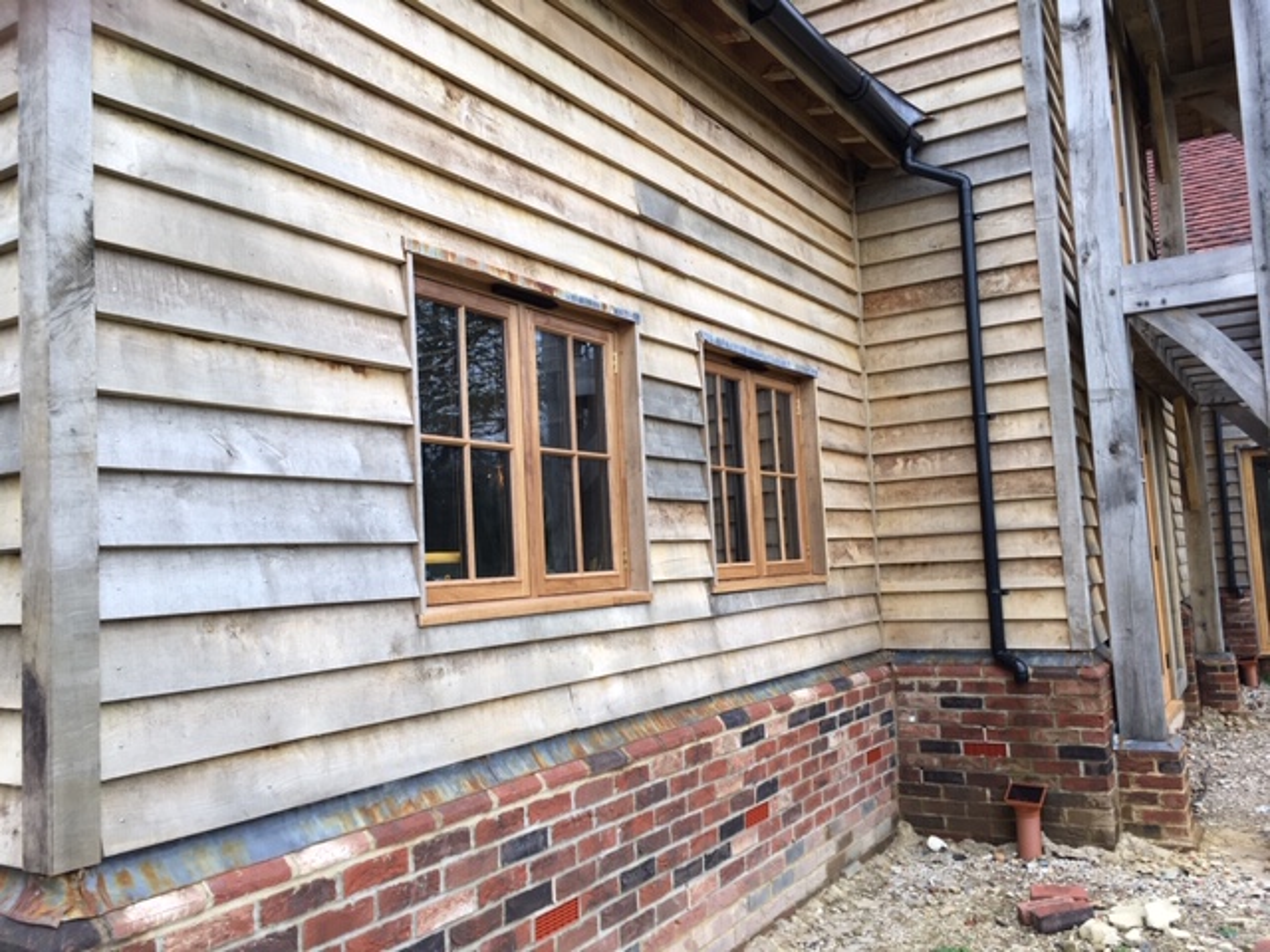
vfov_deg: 48.2
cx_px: 635
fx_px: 1064
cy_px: 476
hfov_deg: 61.7
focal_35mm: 29
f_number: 2.2
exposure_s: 1/100
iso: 25
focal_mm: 4.15
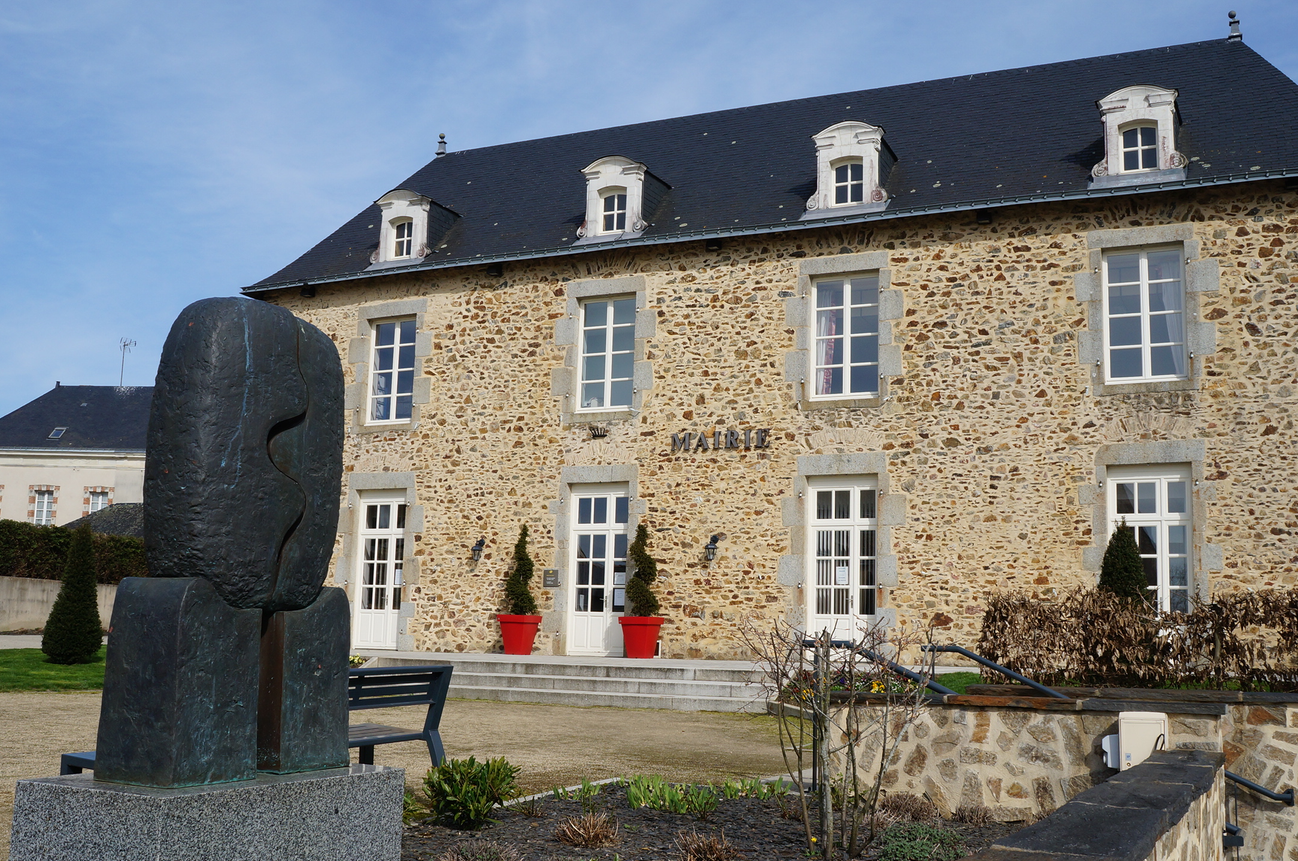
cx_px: 687
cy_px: 449
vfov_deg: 37.2
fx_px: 1280
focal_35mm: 36
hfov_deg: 53.7
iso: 200
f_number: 13
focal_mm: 21
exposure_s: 1/320
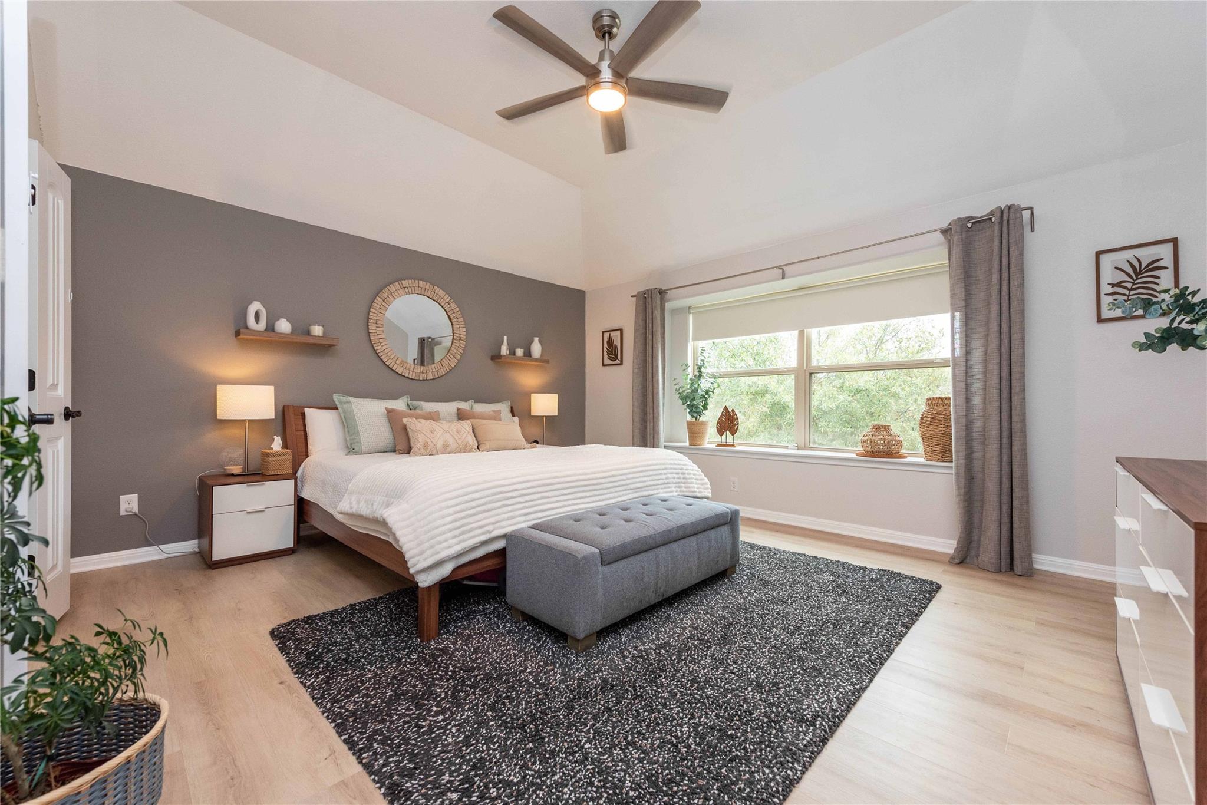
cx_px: 604
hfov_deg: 104.2
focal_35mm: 14
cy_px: 402
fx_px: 469
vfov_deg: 81.2
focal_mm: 14
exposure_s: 1/125
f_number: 5.6
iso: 800
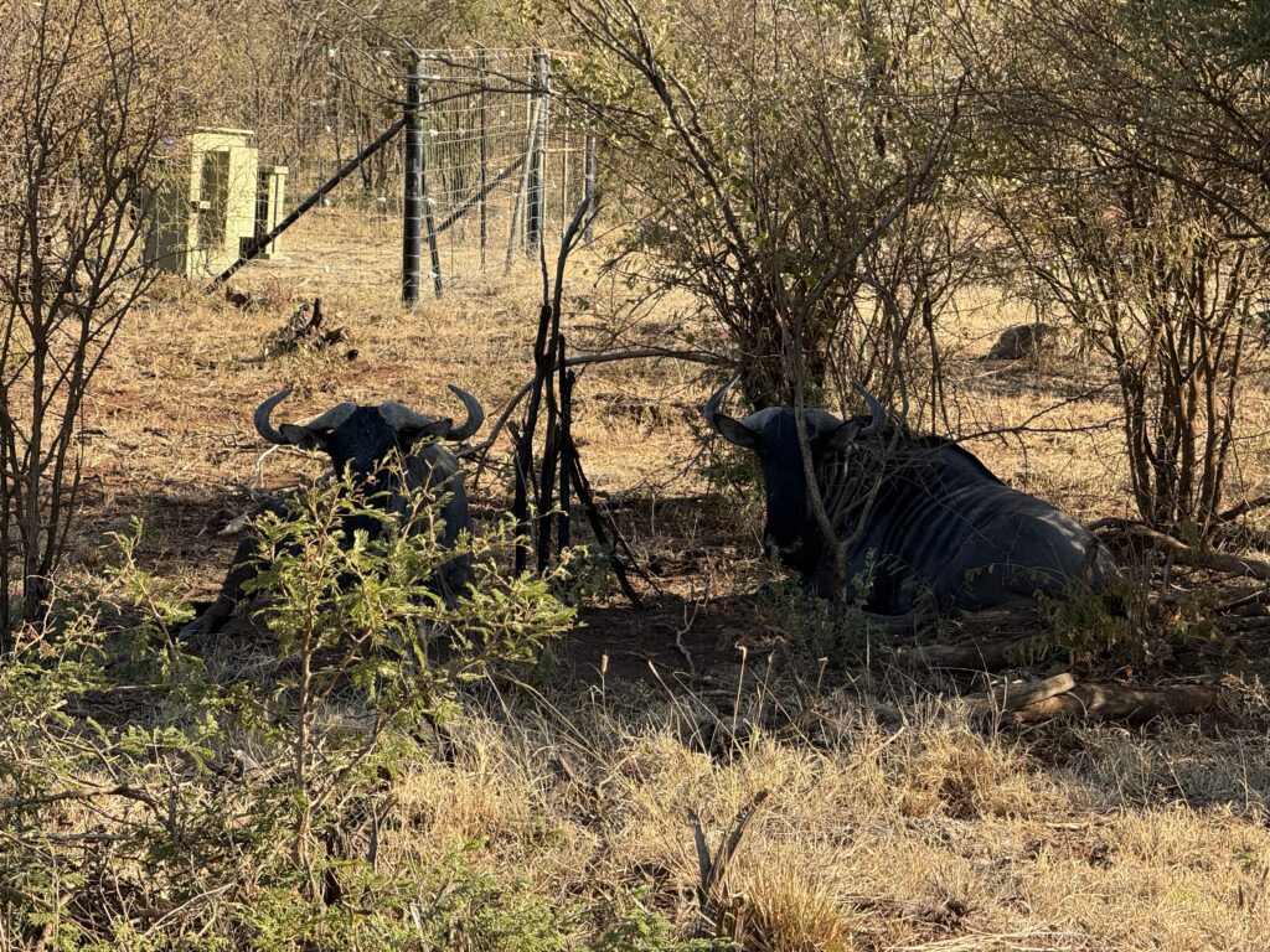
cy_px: 476
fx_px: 4403
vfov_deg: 12.3
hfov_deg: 16.4
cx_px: 635
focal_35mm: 120
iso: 50
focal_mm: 15.66
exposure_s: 1/377
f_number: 2.8
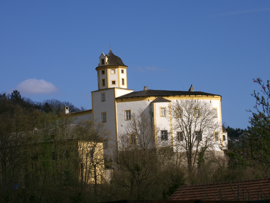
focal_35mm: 145
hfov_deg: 13.6
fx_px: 1131
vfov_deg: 10.2
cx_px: 135
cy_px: 102
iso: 100
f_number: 5.7
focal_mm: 26.1
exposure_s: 1/640
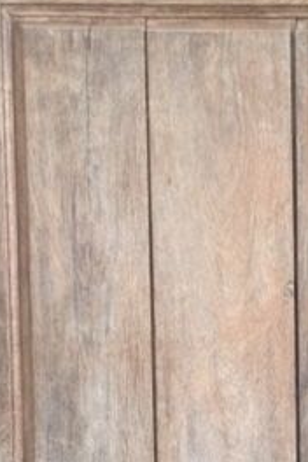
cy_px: 355
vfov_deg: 27.3
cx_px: 275
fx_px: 937
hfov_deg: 18.4
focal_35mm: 73
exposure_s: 1/20
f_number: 2.2
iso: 320
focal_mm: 4.15
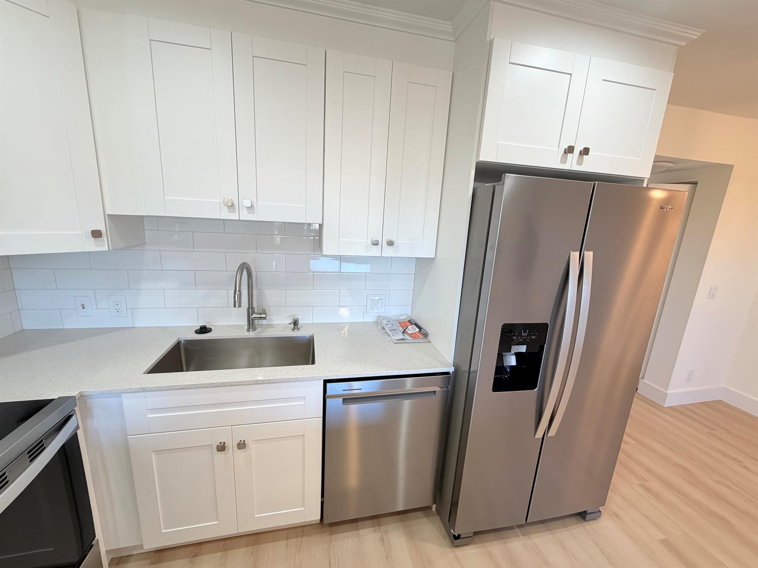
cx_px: 379
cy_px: 284
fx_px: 307
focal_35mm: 14
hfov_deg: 102.1
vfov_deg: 85.7
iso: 320
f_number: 2.2
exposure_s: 1/120
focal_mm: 2.22
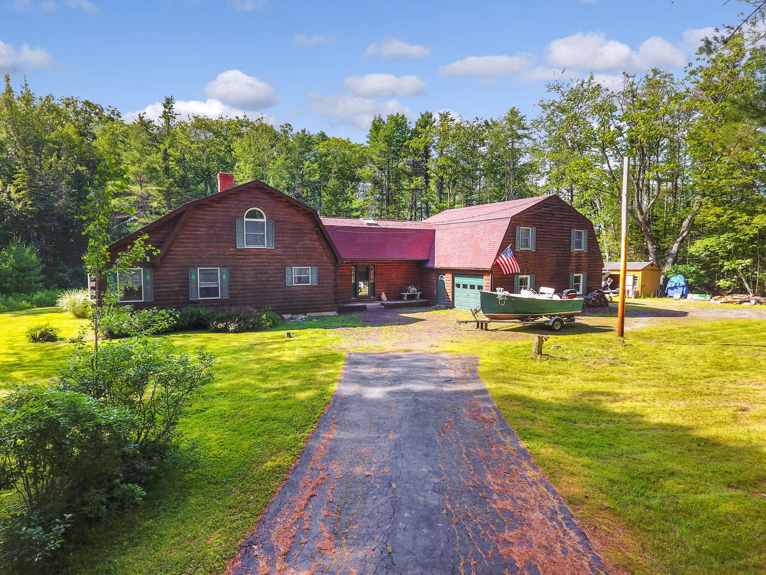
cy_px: 288
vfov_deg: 66.0
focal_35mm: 20
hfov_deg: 81.7
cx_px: 383
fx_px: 443
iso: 100
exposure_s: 1/25
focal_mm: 3.61
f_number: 2.8
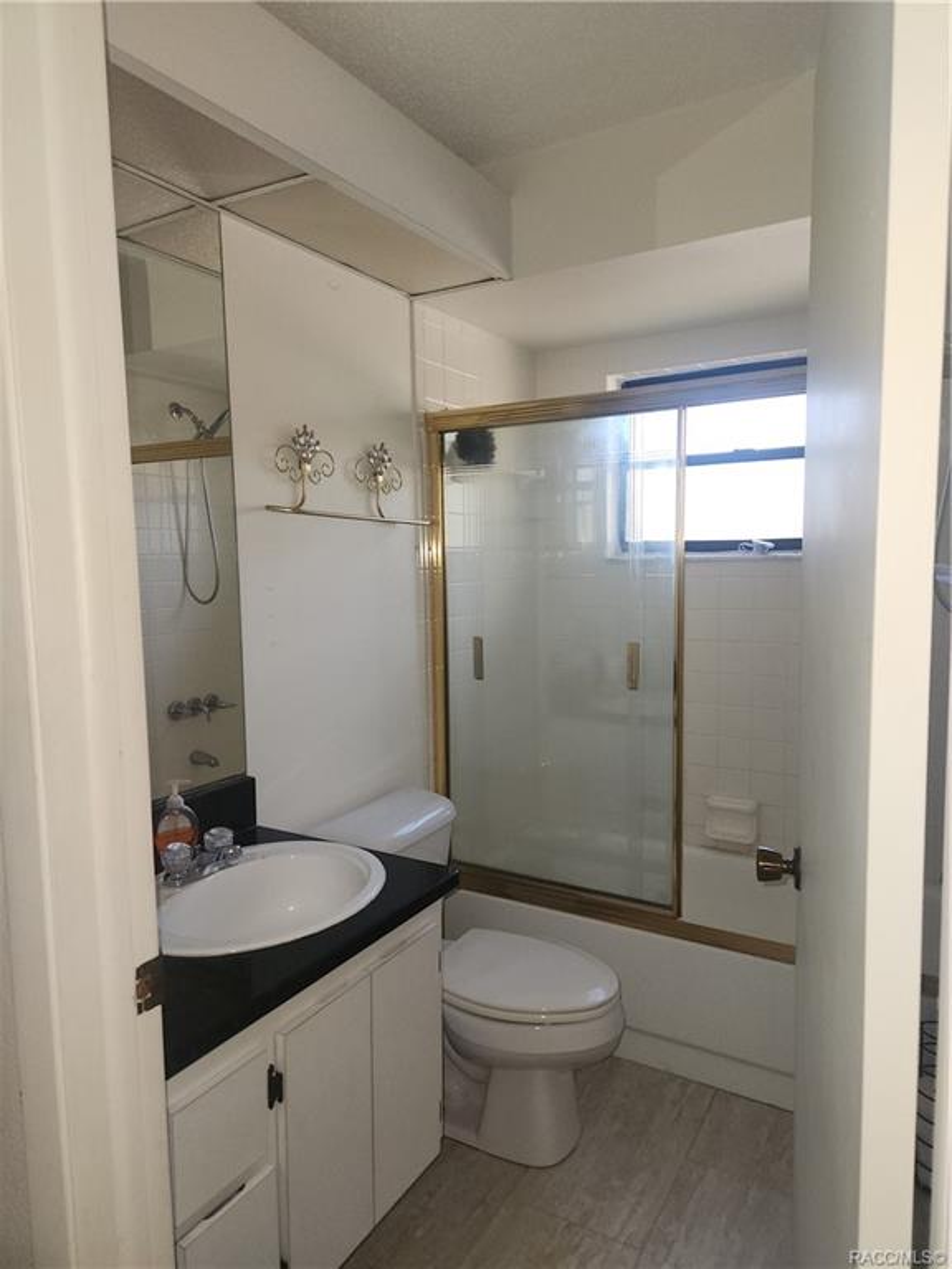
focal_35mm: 23
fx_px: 843
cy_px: 634
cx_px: 476
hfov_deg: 58.9
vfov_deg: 73.9
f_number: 1.8
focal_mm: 5.4
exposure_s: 1/60
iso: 125
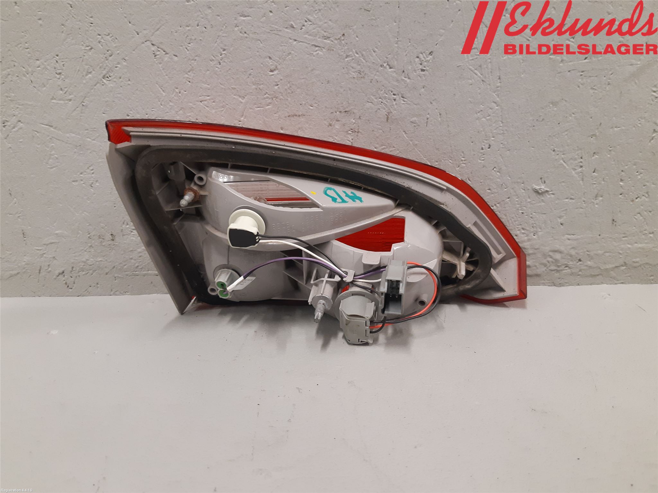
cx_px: 329
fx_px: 494
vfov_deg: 53.1
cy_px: 246
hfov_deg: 67.3
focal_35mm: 26
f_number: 1.7
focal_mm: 3.93
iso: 160
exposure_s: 1/50
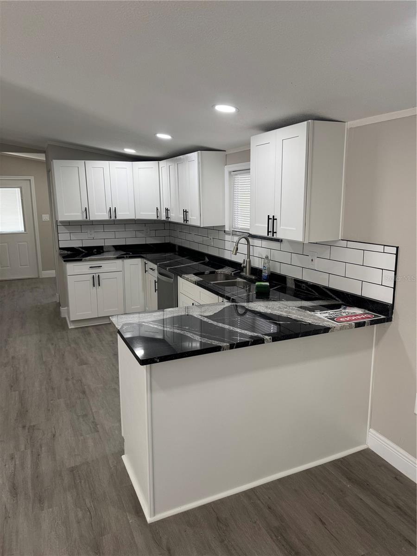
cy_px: 278
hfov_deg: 56.8
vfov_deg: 71.6
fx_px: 385
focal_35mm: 24
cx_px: 208
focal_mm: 6.76
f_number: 1.78
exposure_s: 1/120
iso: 80
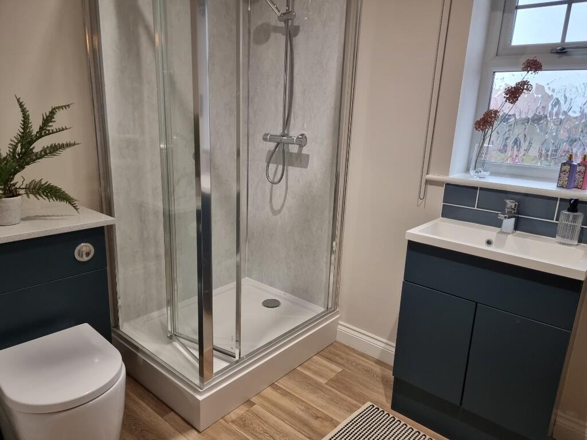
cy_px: 220
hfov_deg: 71.6
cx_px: 294
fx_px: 407
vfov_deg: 56.8
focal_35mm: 24
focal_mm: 6.7
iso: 250
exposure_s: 1/100
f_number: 1.8
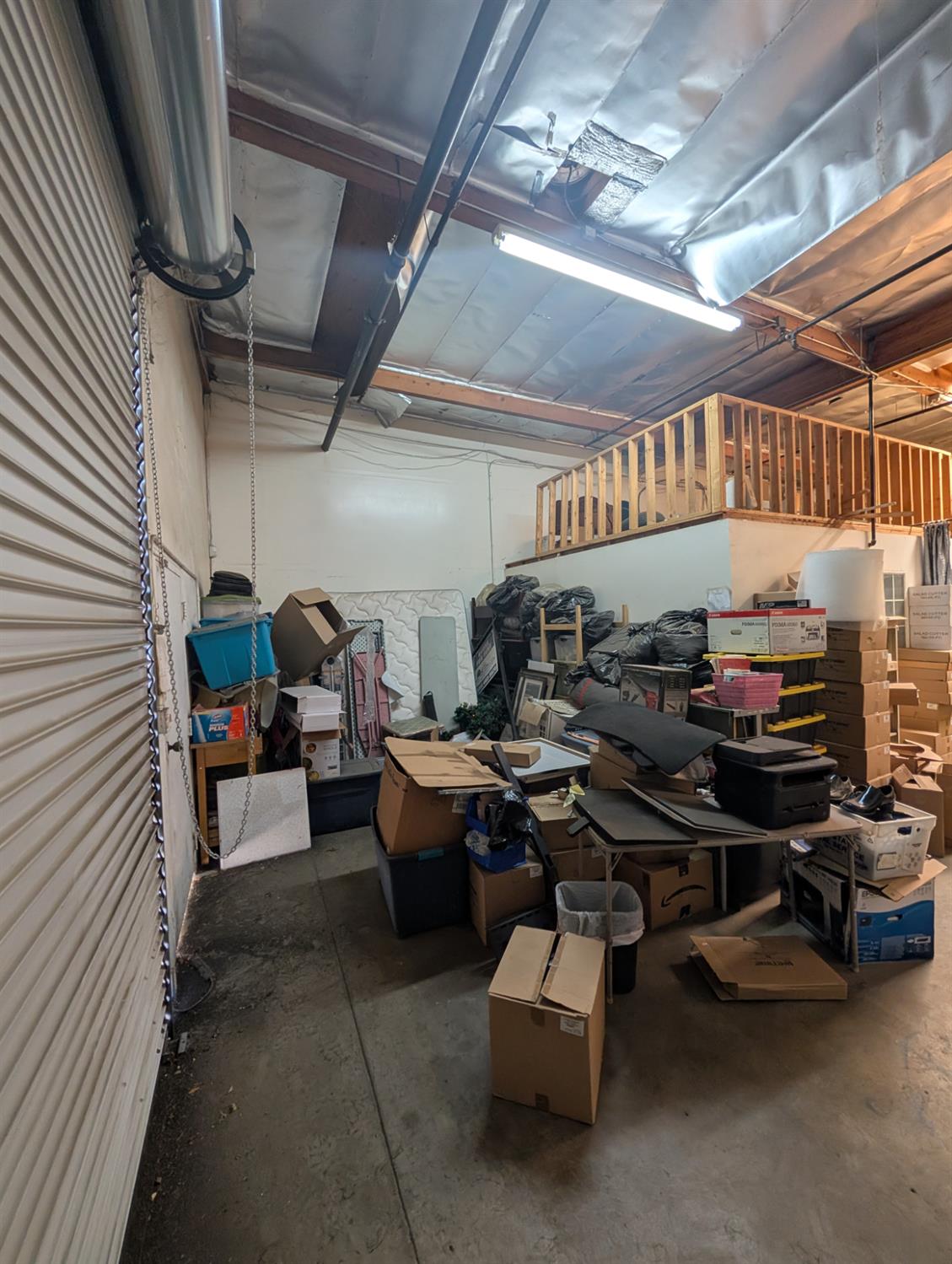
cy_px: 632
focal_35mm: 12
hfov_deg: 94.7
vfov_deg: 110.4
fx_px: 439
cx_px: 476
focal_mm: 2.02
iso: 133
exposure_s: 1/60
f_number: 1.7
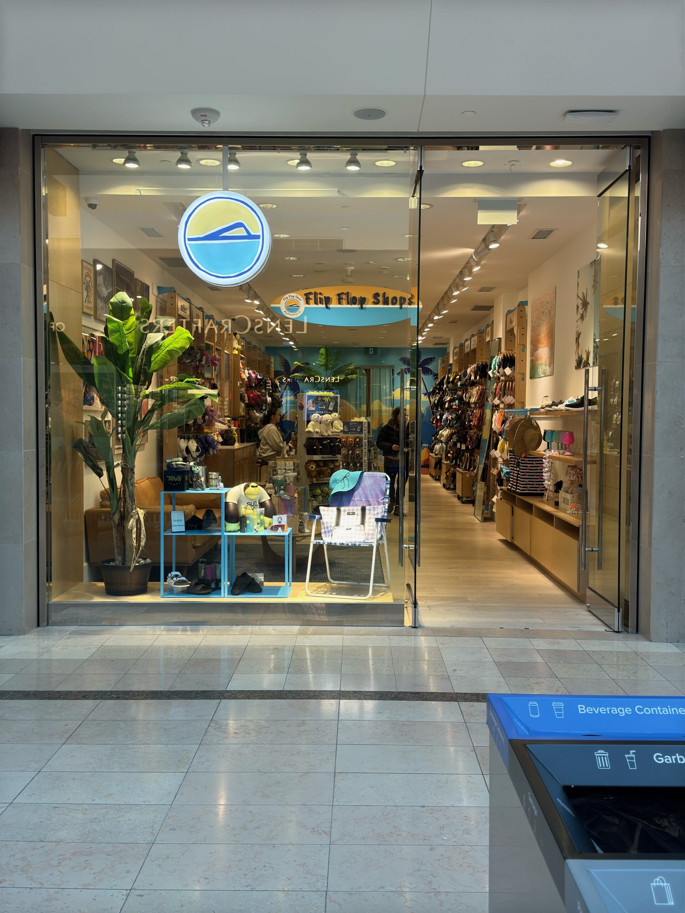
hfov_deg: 40.7
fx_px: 923
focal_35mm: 35
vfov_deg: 52.6
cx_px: 342
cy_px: 456
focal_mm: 6.76
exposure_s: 1/120
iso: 80
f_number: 1.78
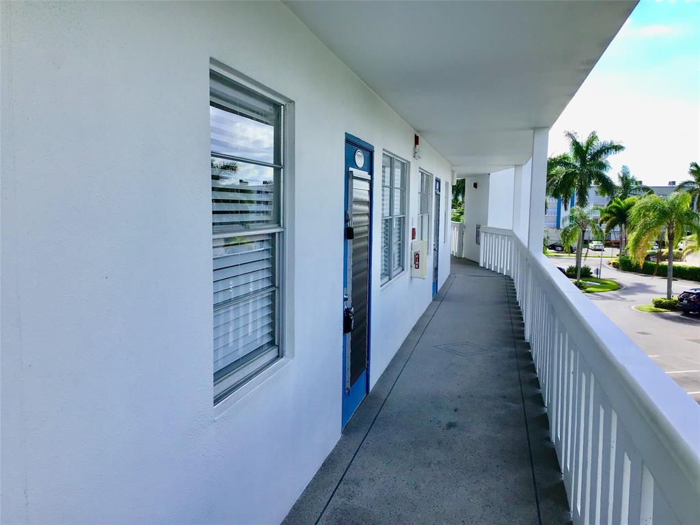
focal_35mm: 31
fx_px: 627
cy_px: 262
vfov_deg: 45.4
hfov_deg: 58.4
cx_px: 350
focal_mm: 3.3
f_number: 2.4
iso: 25
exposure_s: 1/558
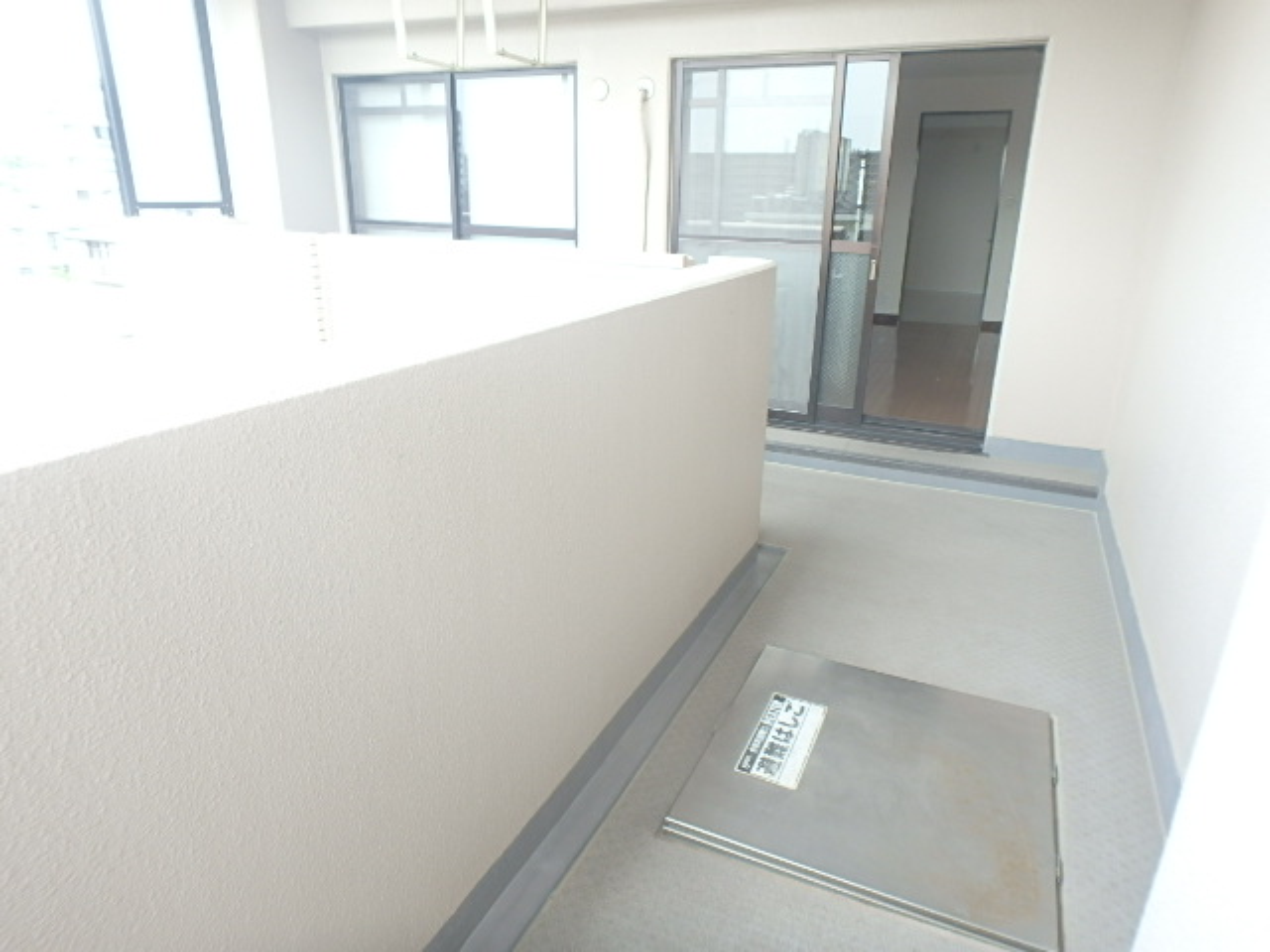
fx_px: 770
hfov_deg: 79.0
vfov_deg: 63.4
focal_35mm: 21
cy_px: 476
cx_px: 635
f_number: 3.5
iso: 125
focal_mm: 3.7
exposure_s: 1/80
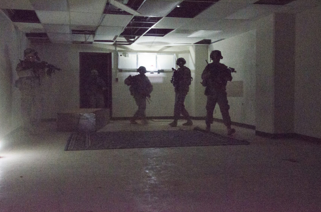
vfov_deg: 34.9
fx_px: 338
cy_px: 102
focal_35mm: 38
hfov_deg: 50.8
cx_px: 153
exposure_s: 1/30
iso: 5000
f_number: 8
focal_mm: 24
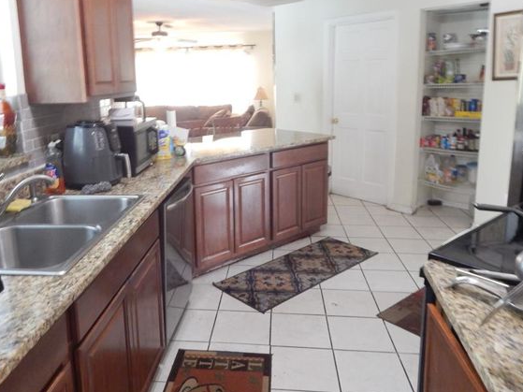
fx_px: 438
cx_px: 231
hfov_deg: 61.5
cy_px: 151
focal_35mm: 29
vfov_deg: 47.8
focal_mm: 4
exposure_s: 1/10
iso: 400
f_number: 3
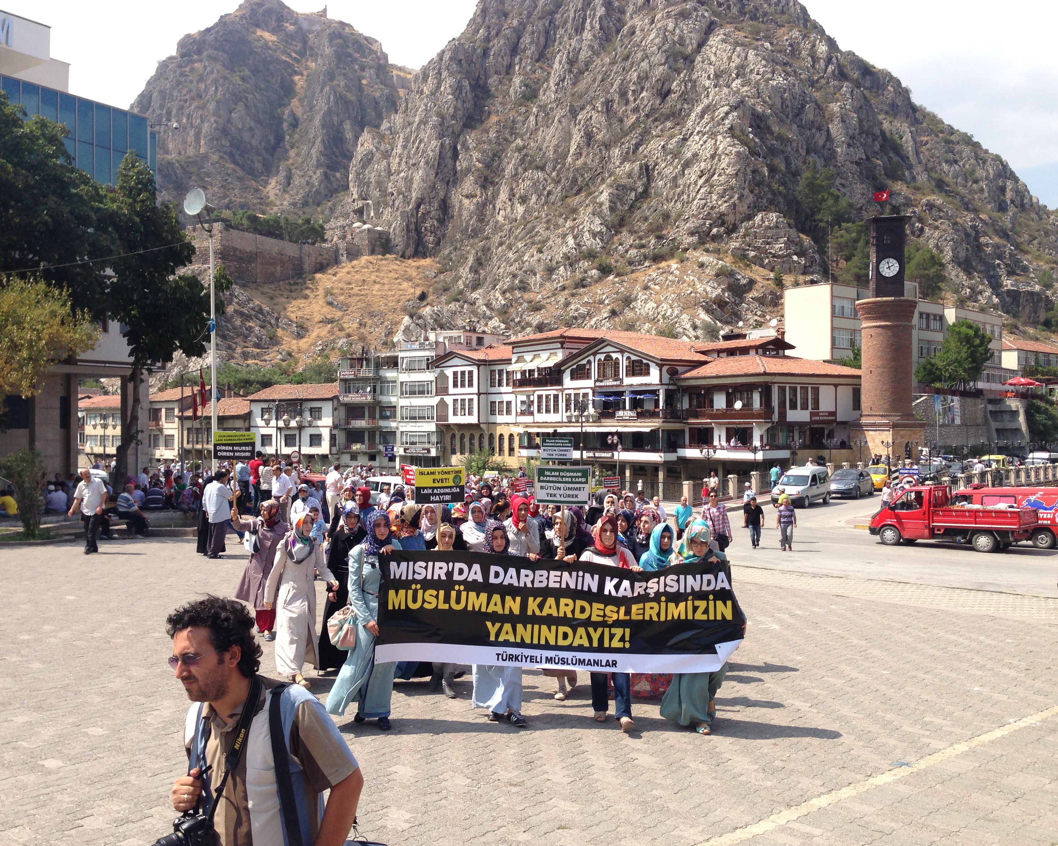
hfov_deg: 51.5
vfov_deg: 42.2
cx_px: 522
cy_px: 417
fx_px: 1096
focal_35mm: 35
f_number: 2.4
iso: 50
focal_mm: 4.13
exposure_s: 1/1355
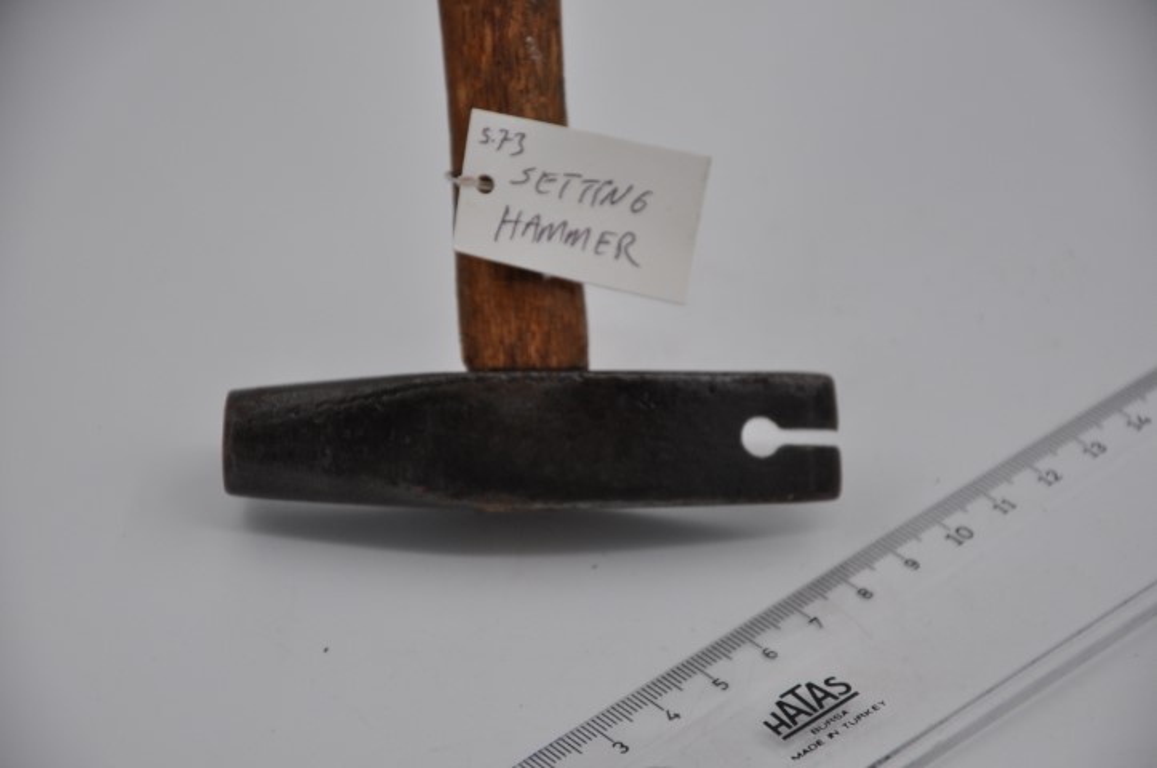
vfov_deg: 8.7
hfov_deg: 13.1
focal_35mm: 158
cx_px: 578
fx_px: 5055
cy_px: 384
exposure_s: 1/1000
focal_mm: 105
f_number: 5.6
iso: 500
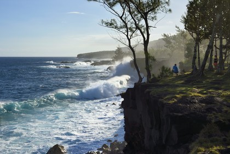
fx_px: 307
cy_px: 77
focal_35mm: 48
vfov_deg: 28.1
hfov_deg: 41.1
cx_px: 115
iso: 200
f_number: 11
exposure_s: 1/250
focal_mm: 48
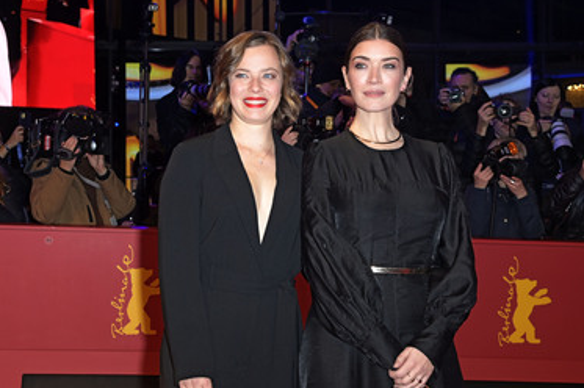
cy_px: 227
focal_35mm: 58
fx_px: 940
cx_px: 301
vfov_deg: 23.3
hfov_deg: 34.5
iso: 1000
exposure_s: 1/200
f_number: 5.6
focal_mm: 48
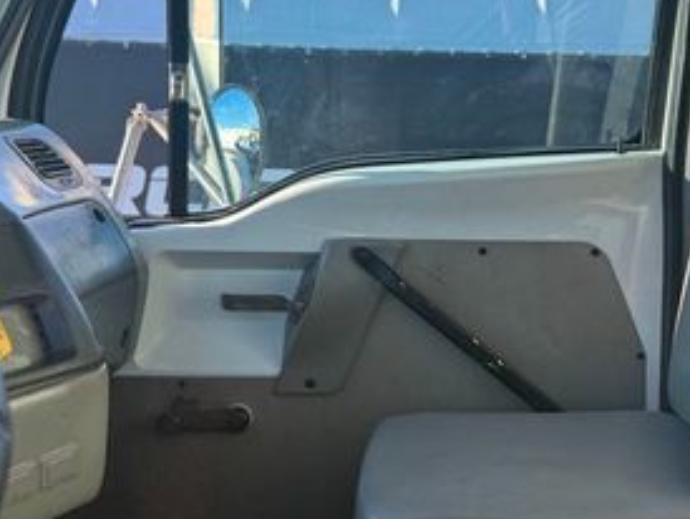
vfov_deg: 26.1
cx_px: 426
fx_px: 1117
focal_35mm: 56
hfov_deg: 34.2
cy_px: 285
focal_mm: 6.76
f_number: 1.78
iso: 80
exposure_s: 1/1211
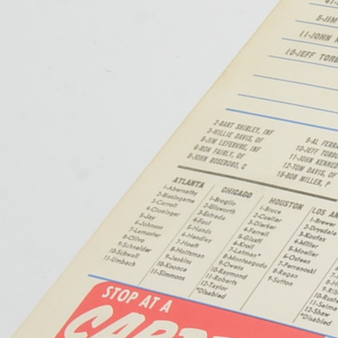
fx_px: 2011
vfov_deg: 9.5
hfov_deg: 8.5
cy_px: 345
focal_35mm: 182
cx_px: 905
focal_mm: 24
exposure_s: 1/125
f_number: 16
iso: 200
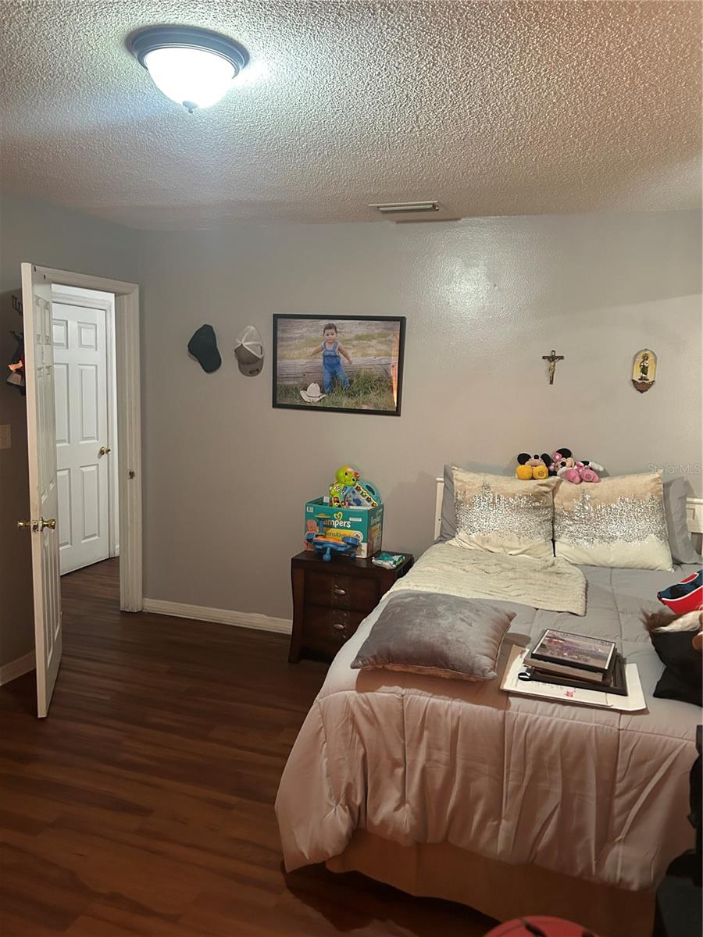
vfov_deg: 67.3
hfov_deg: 53.1
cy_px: 468
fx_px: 704
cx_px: 352
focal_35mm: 26
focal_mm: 5.7
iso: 500
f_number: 1.5
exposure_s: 1/60
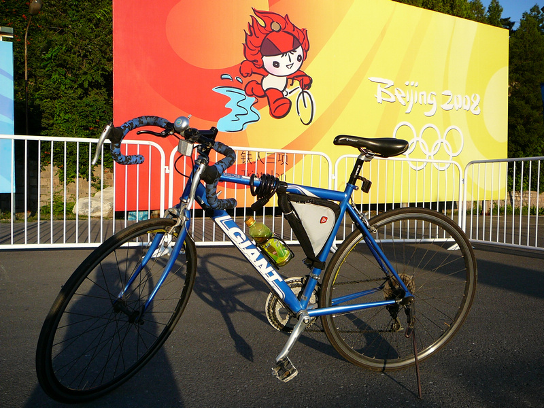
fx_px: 550
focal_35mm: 35
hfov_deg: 52.6
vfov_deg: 40.7
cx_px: 272
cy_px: 204
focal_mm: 5.2
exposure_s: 1/640
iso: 80
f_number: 2.8
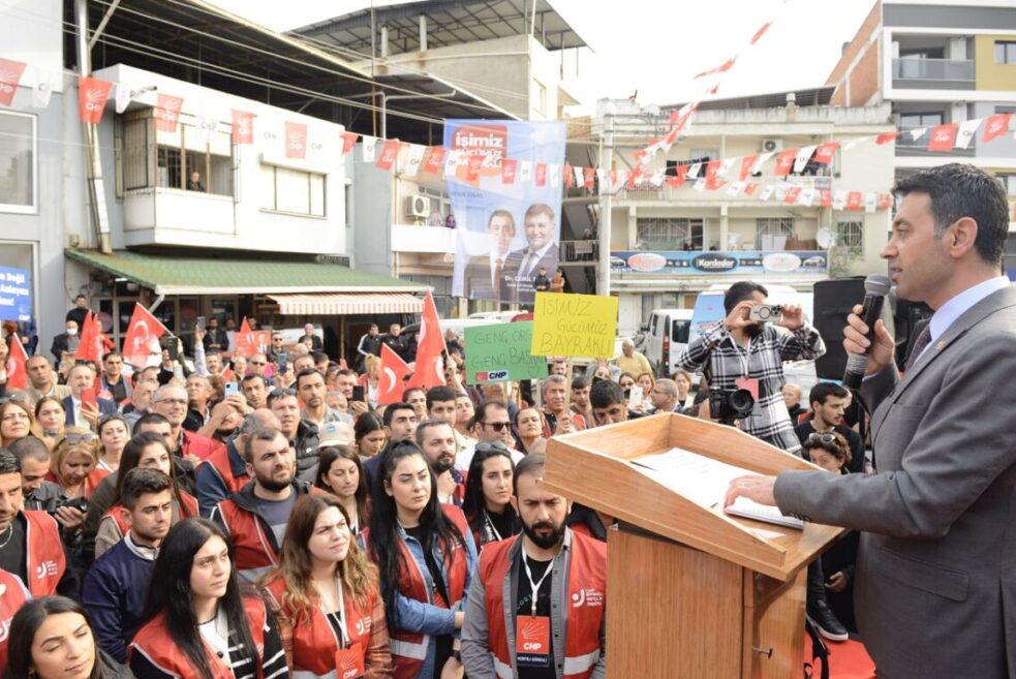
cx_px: 504
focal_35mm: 25
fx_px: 706
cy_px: 328
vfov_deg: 51.4
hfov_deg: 71.5
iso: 640
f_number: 5
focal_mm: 24
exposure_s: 1/640
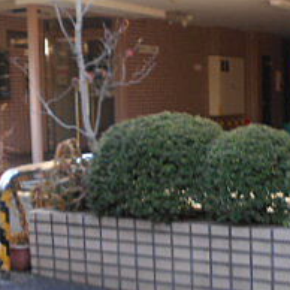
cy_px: 175
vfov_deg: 22.7
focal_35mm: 76
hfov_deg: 22.2
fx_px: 720
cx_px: 260
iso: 80
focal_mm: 4.6
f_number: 3.2
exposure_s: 1/60
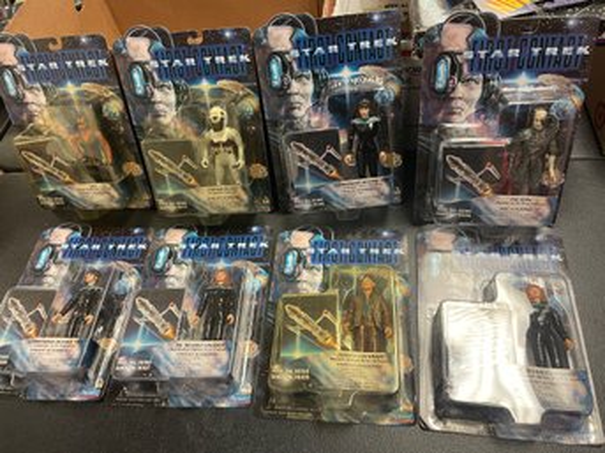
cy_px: 226
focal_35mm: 26
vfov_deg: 53.0
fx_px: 454
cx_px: 302
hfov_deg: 67.3
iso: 160
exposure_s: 1/60
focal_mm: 4.2
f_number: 1.6
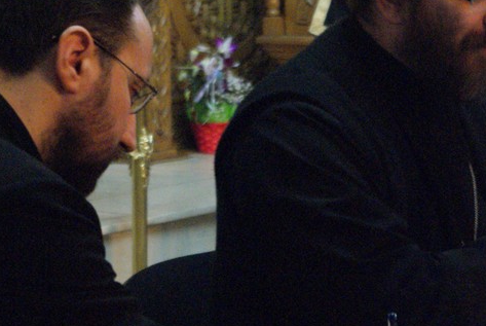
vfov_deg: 6.9
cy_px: 80
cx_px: 407
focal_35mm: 199
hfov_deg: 10.3
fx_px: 2691
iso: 3200
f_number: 5.6
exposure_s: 1/20
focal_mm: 70
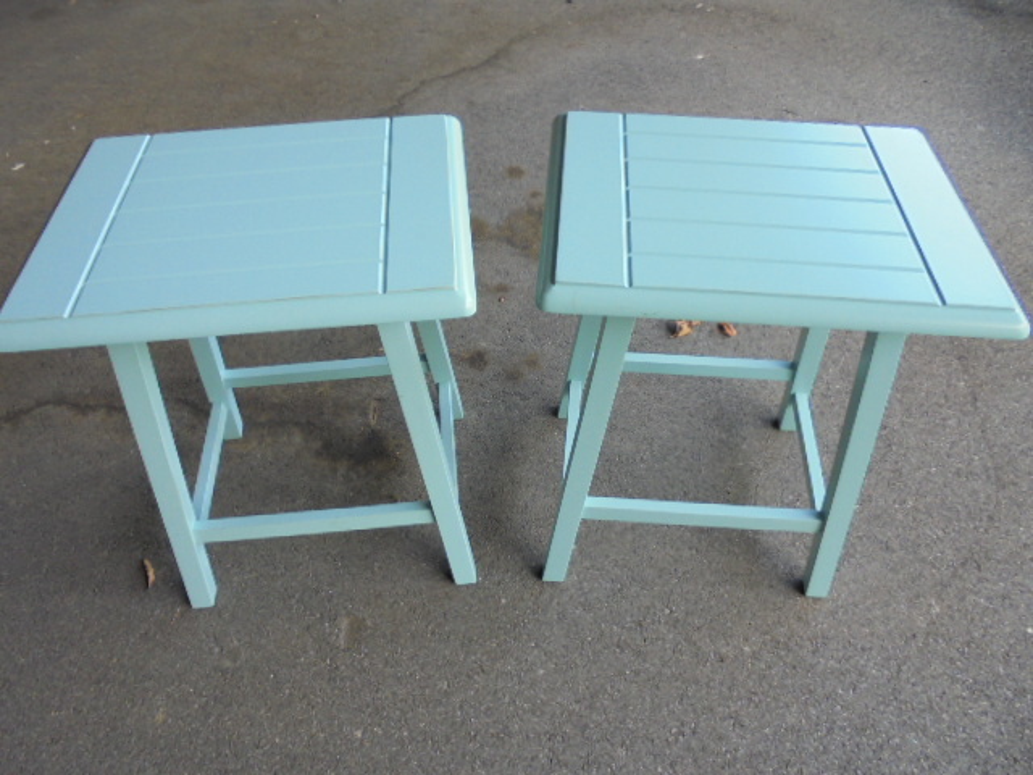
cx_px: 516
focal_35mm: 26
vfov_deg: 53.1
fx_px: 776
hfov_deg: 67.3
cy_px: 388
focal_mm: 4.6
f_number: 3.5
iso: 160
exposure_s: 1/80
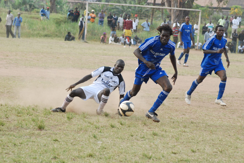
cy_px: 82
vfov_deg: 7.1
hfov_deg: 10.5
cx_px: 122
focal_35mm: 195
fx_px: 1323
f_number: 6.3
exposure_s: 1/500
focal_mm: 130
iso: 1600
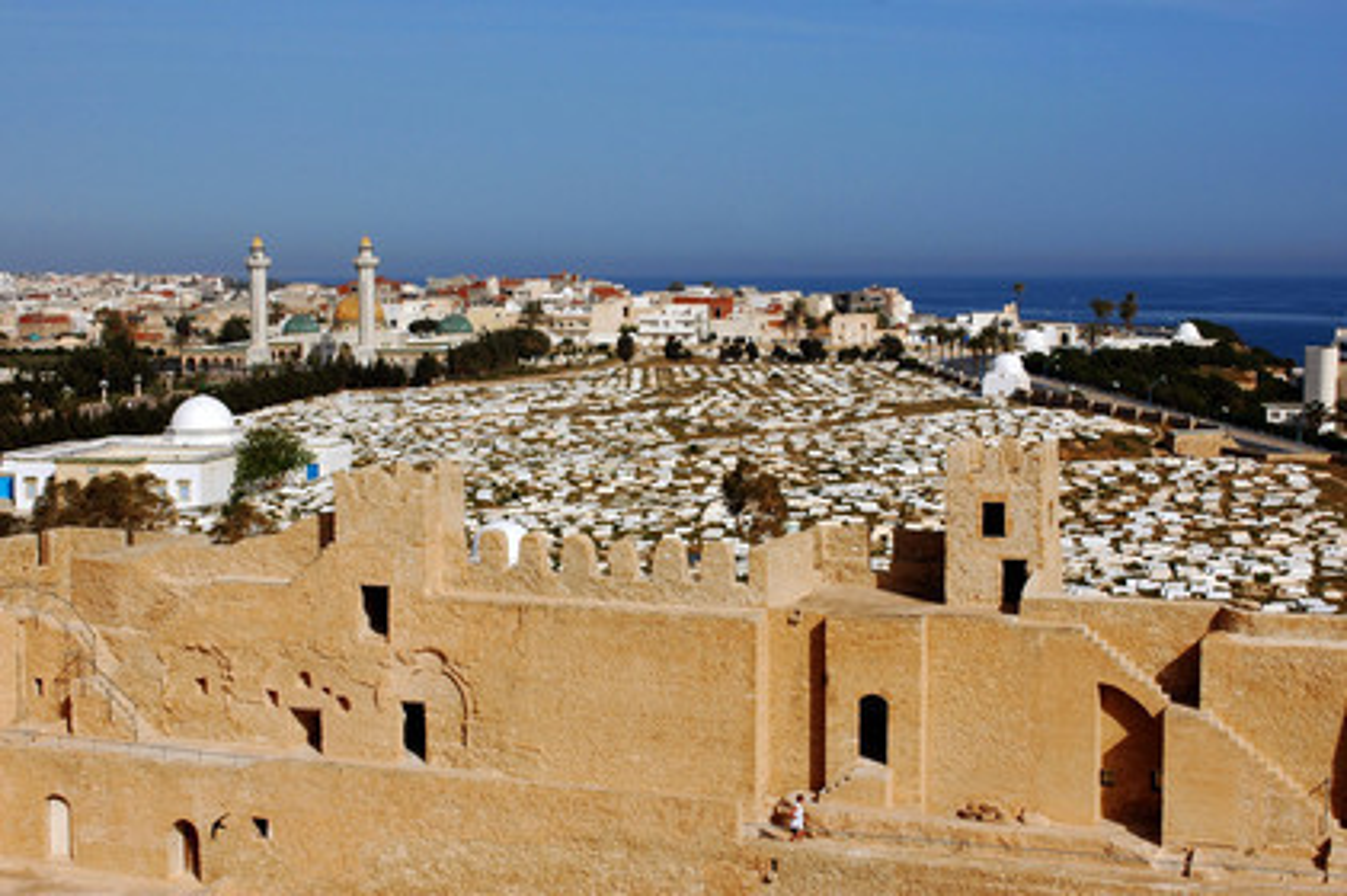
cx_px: 674
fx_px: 2131
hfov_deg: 35.1
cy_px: 448
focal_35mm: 57
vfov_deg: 23.7
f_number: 11
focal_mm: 38
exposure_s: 1/500
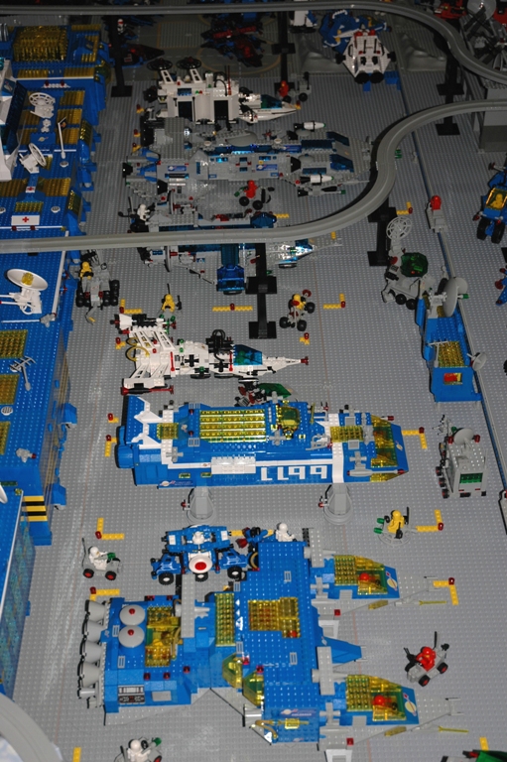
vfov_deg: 35.1
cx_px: 254
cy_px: 381
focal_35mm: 57
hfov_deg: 23.7
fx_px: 1206
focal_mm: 38
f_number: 4.2
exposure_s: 1/60
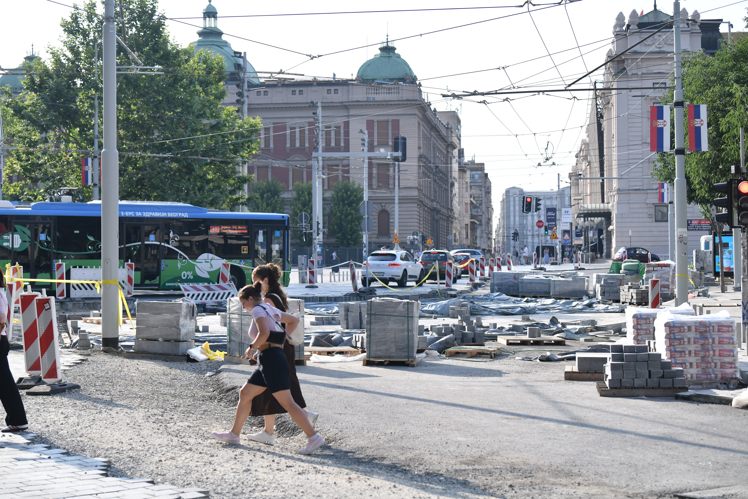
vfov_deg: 19.5
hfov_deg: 28.8
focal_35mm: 70
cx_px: 374
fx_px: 1454
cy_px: 250
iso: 500
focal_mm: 70
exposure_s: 1/3200
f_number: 4
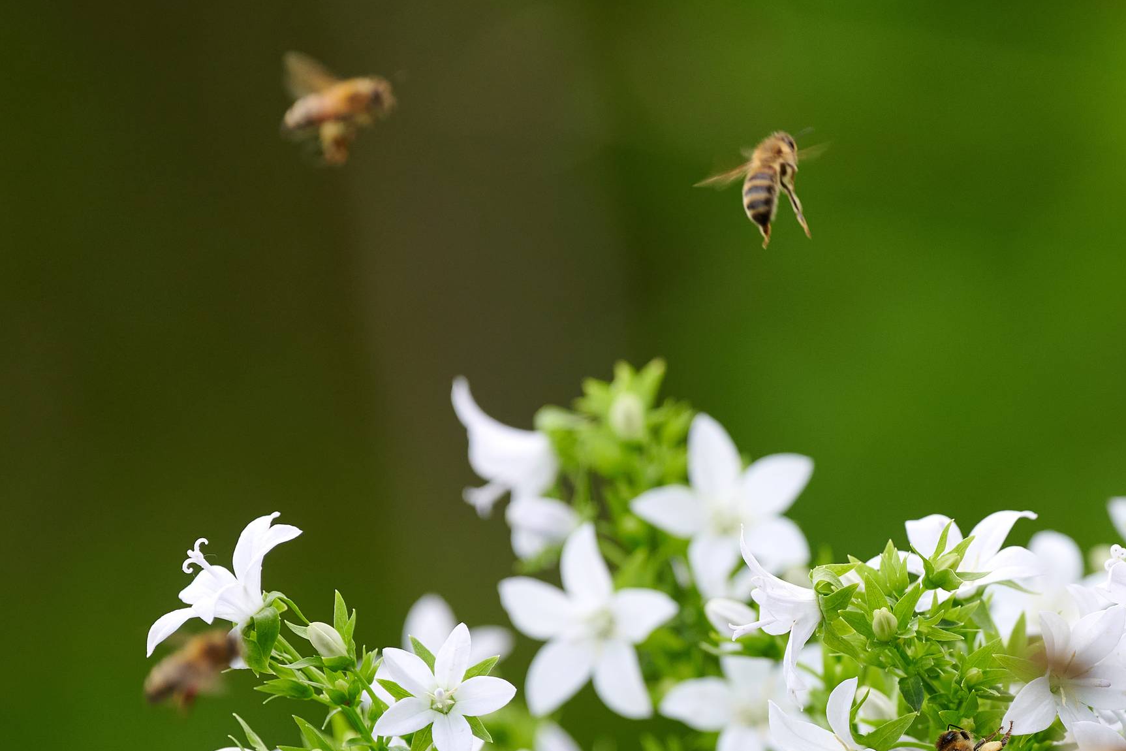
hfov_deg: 3.3
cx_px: 1018
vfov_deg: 2.2
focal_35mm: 626
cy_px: 761
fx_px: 19578
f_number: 5.6
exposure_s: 1/800
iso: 400
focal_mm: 300
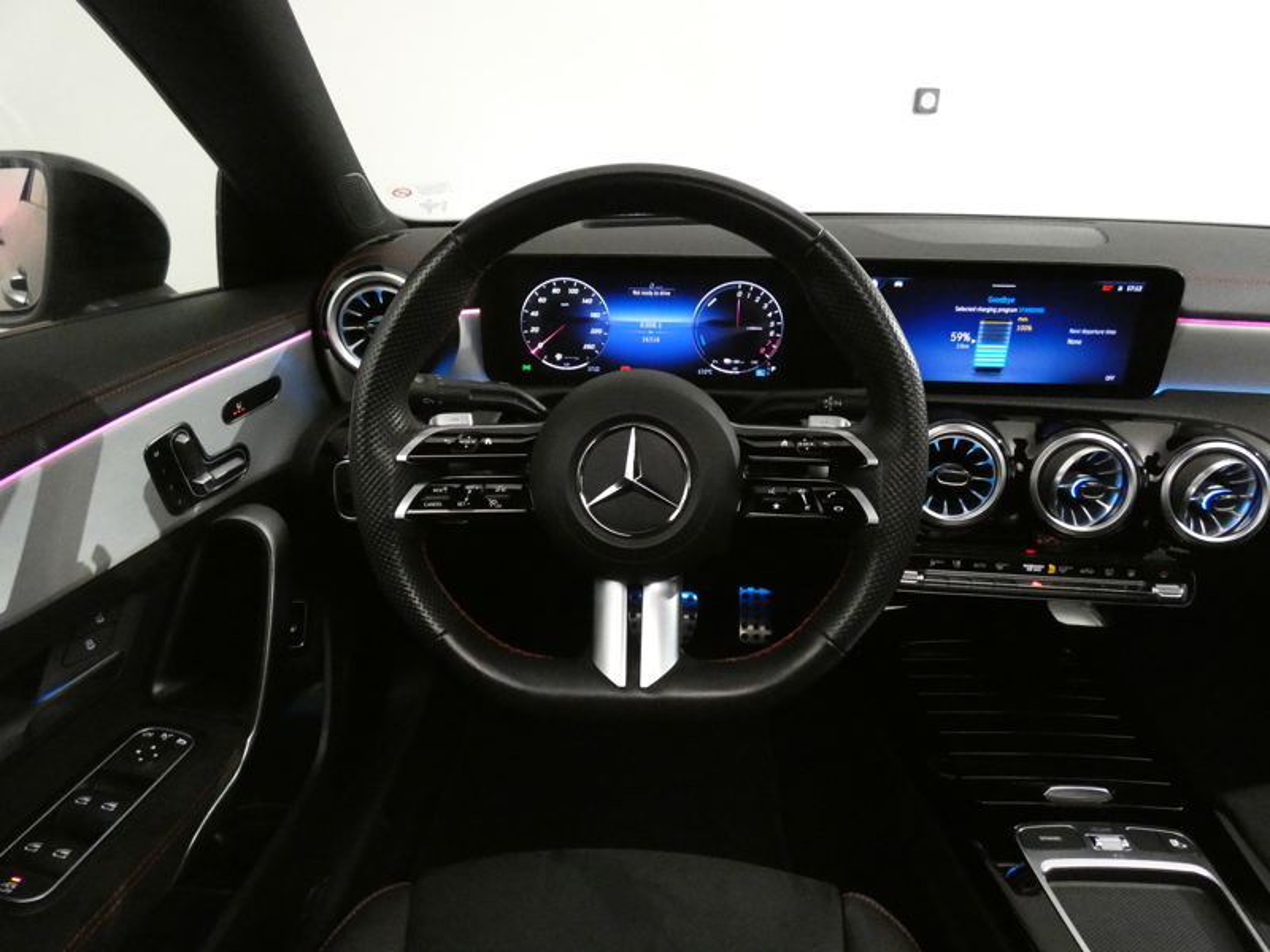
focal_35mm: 20
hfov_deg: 81.7
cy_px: 476
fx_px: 734
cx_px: 635
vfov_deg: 66.0
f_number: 2.8
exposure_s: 1/30
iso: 1600
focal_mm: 3.6
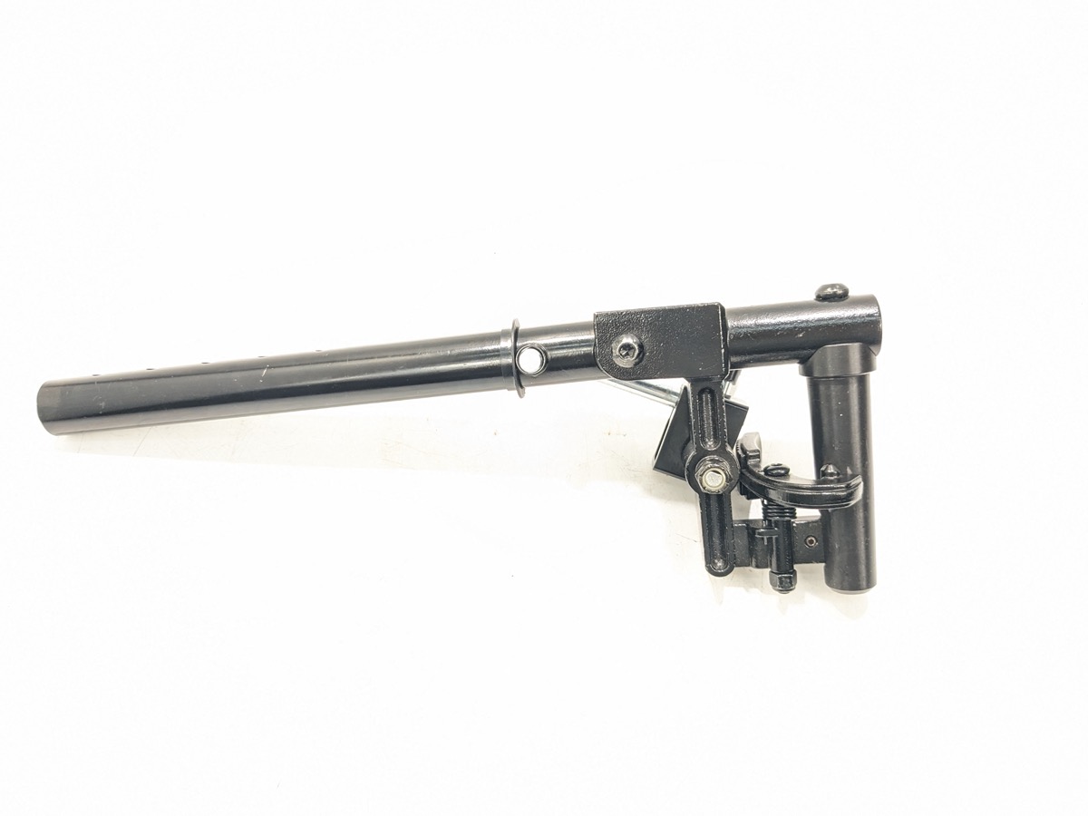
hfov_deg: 65.3
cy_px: 408
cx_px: 544
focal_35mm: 27
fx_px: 849
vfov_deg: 51.4
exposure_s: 1/99.9
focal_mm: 4.38
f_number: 1.73
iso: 80
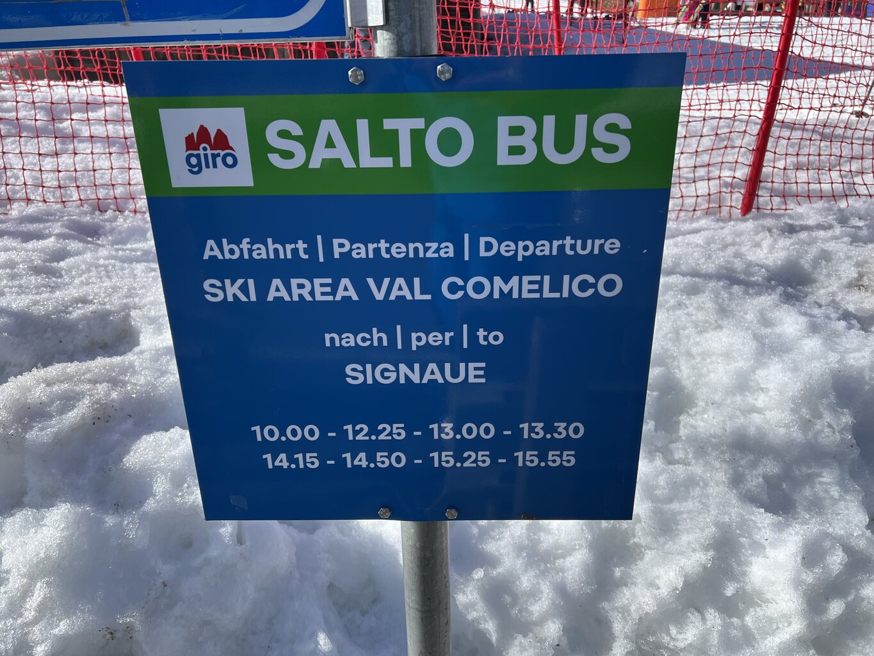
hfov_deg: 67.3
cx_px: 437
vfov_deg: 53.1
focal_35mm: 26
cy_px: 328
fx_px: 657
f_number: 1.5
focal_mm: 5.7
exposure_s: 1/4630
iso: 50
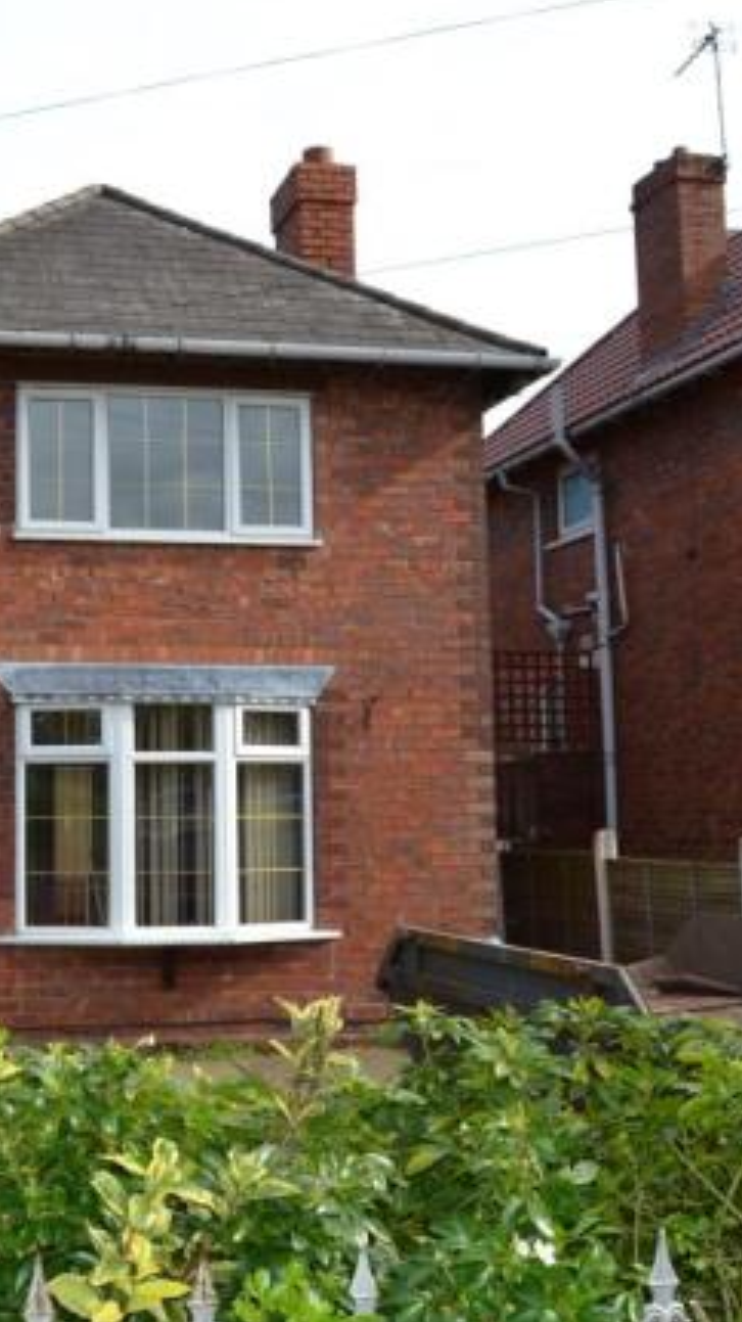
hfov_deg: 26.5
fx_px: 1506
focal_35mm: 43
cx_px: 38
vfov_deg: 47.4
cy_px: 658
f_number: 8
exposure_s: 1/200
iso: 100
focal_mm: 18
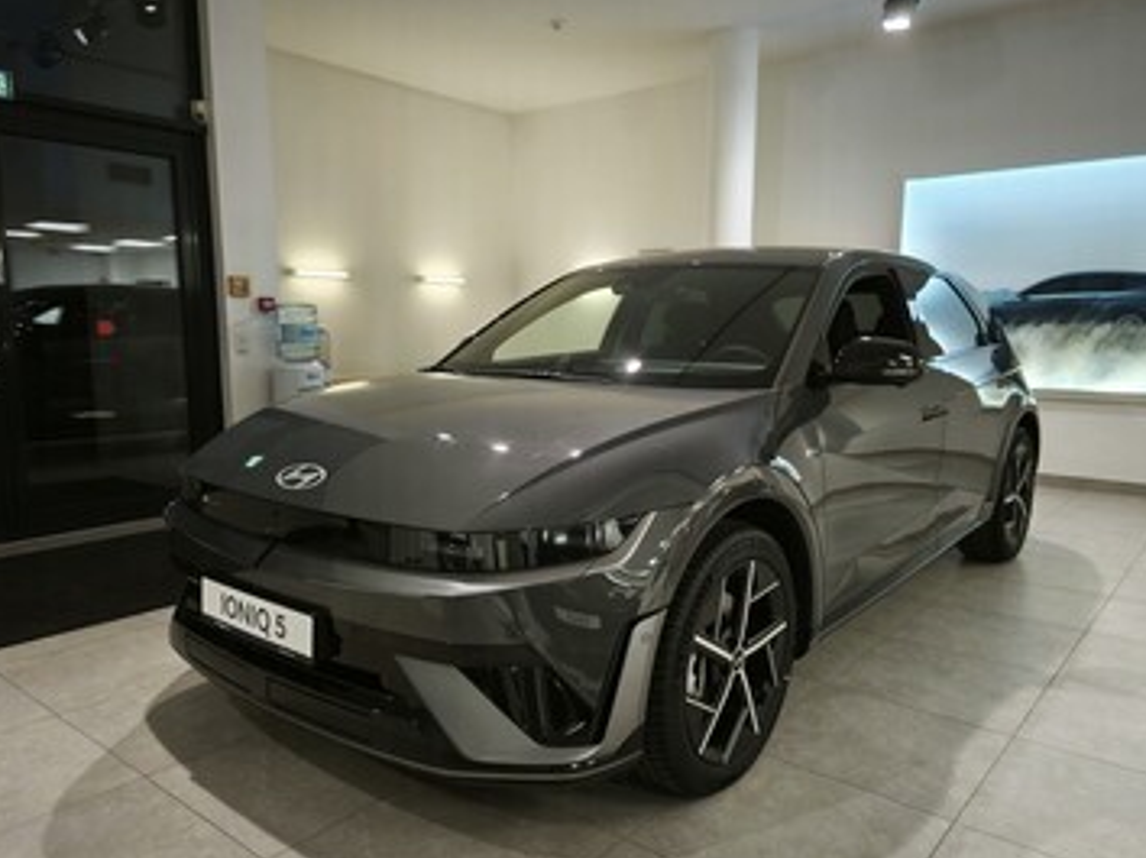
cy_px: 447
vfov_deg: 53.0
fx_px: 860
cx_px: 576
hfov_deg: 67.3
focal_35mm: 26
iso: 250
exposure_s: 1/50
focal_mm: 5.35
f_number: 1.7
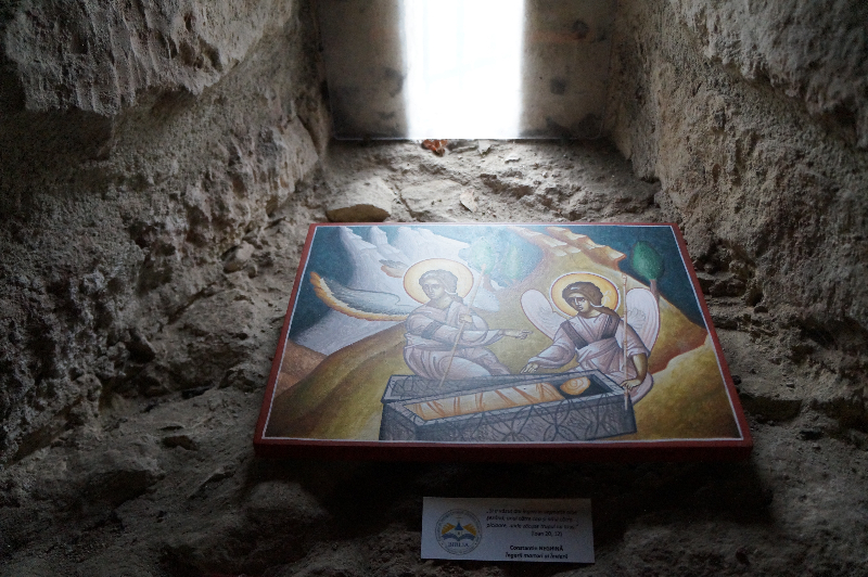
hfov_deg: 67.4
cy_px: 288
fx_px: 650
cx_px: 434
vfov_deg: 47.9
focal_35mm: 27
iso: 3200
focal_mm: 18
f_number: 3.5
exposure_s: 1/125
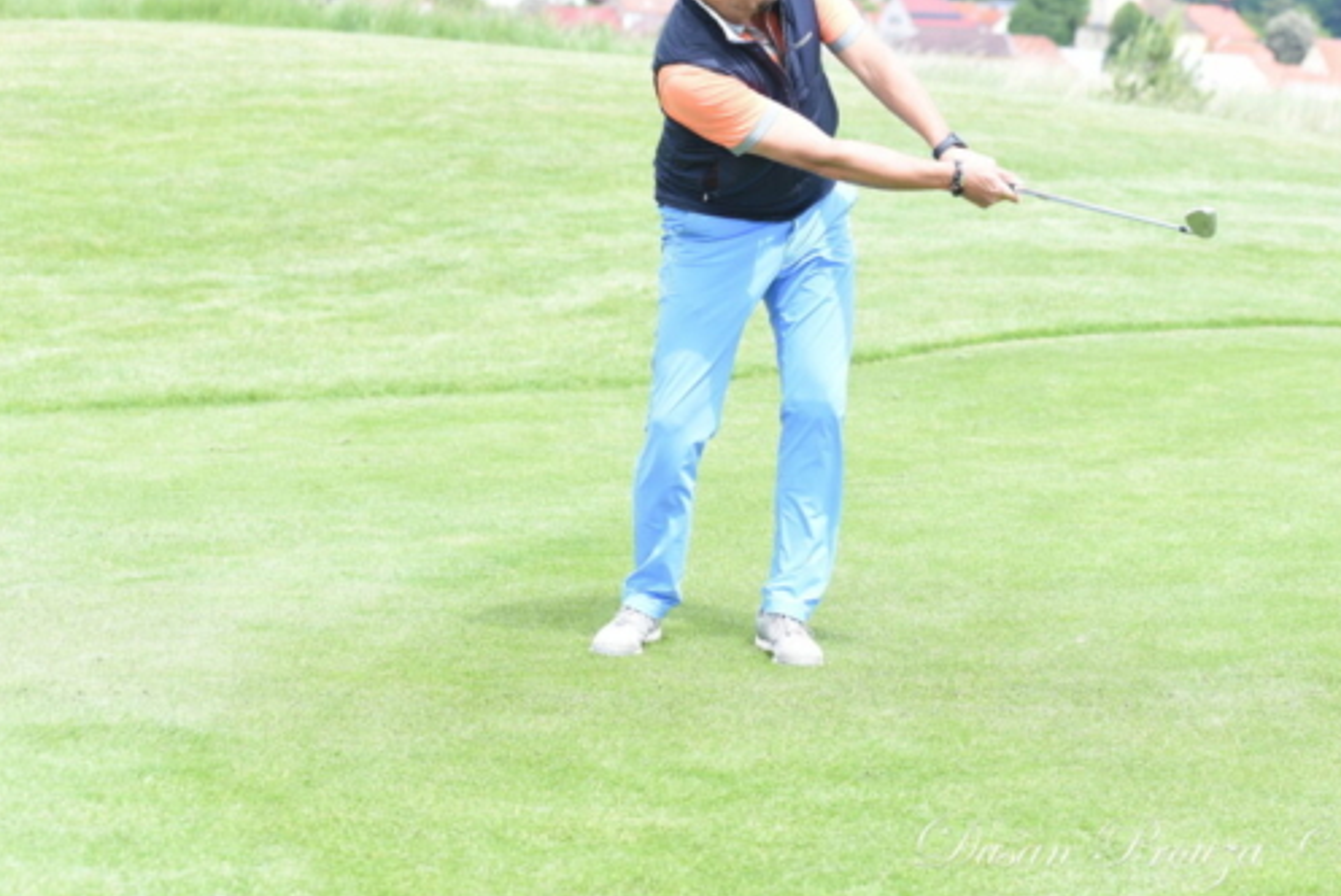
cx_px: 734
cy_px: 372
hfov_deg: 19.8
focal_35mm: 103
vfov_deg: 13.3
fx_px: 3839
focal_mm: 80
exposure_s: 1/1000
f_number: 5.6
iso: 400
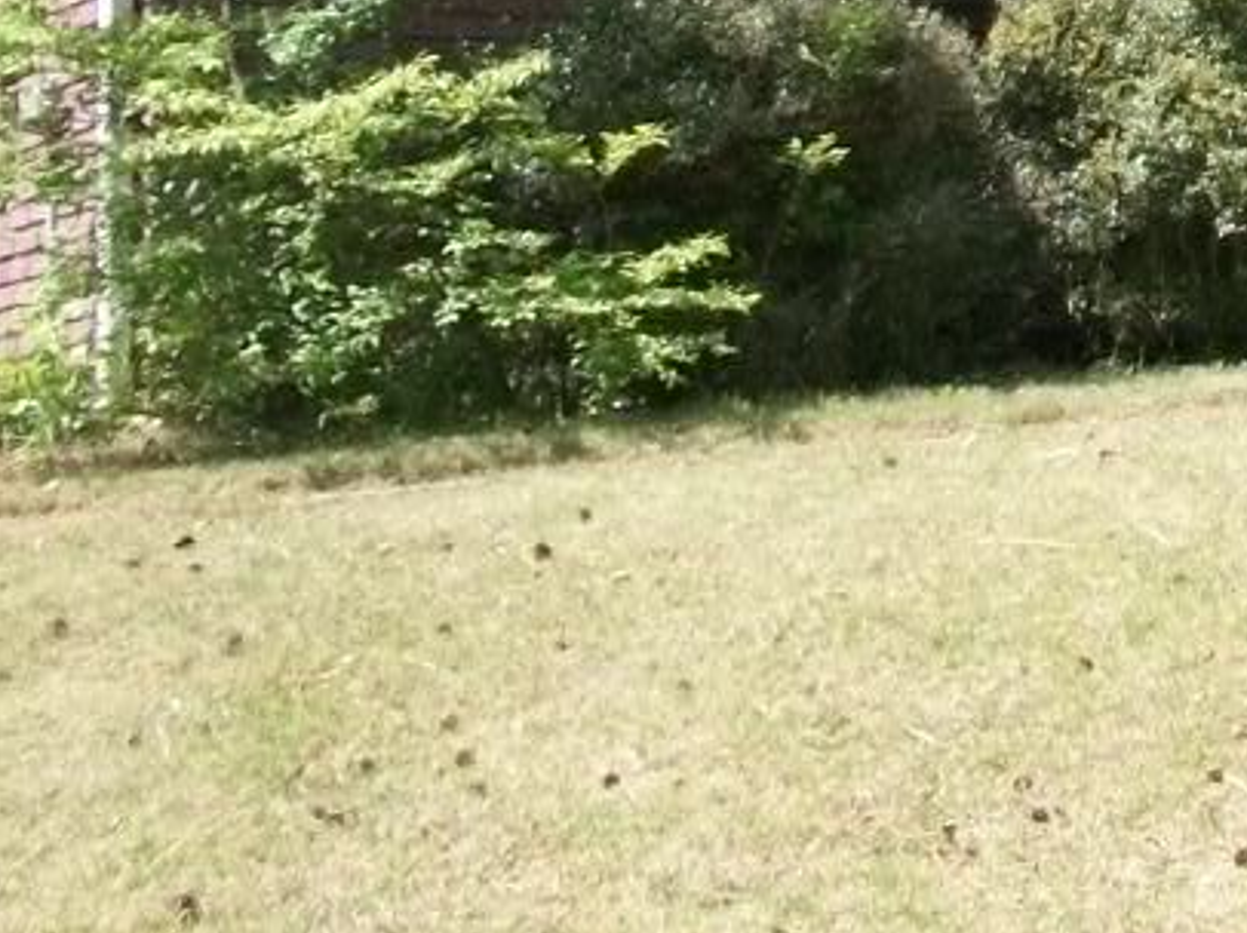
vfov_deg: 13.7
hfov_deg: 18.2
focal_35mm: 101
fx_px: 3636
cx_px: 1612
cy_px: -513
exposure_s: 1/400
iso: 80
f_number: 2.9
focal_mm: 5.7
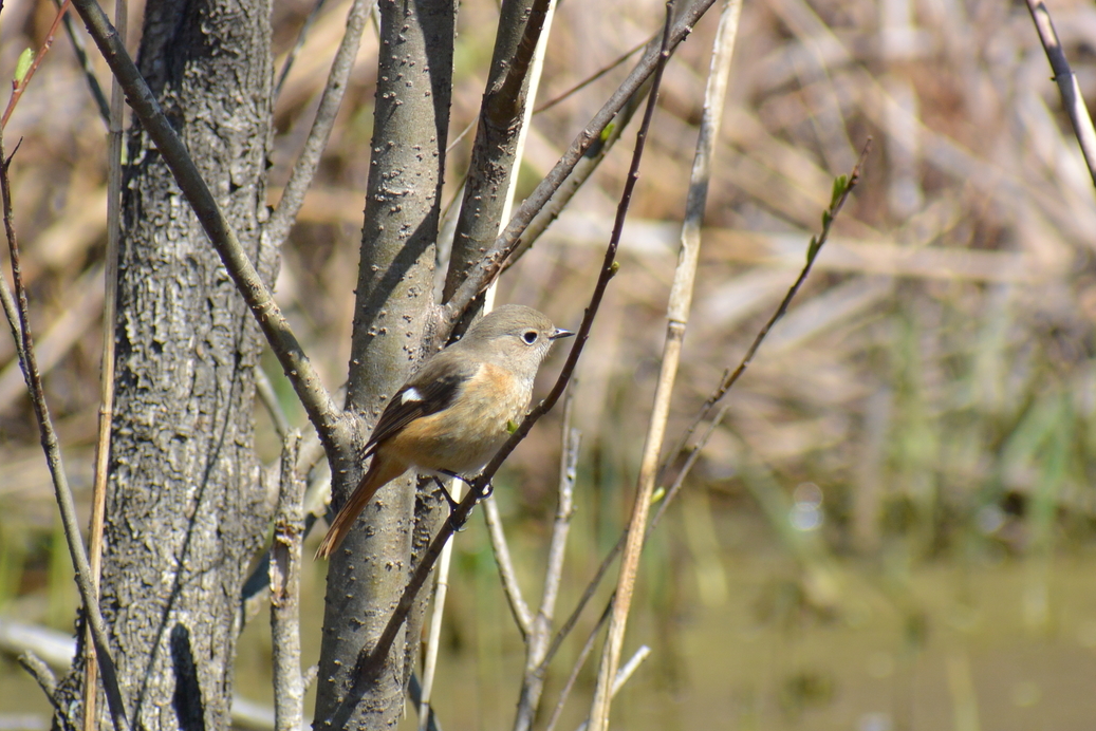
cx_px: 525
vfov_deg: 1.5
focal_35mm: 937
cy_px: 363
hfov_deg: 2.2
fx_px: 28533
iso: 180
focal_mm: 300
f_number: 6.3
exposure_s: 1/500
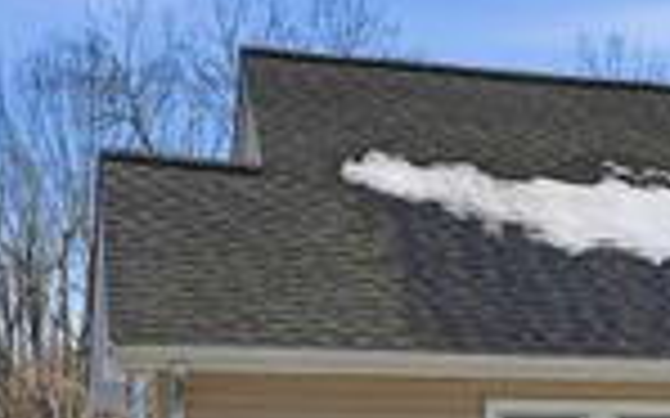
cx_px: 958
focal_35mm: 115
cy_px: 483
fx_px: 2094
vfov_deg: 11.2
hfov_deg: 16.8
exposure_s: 1/8000
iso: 400
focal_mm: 33.5
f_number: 8
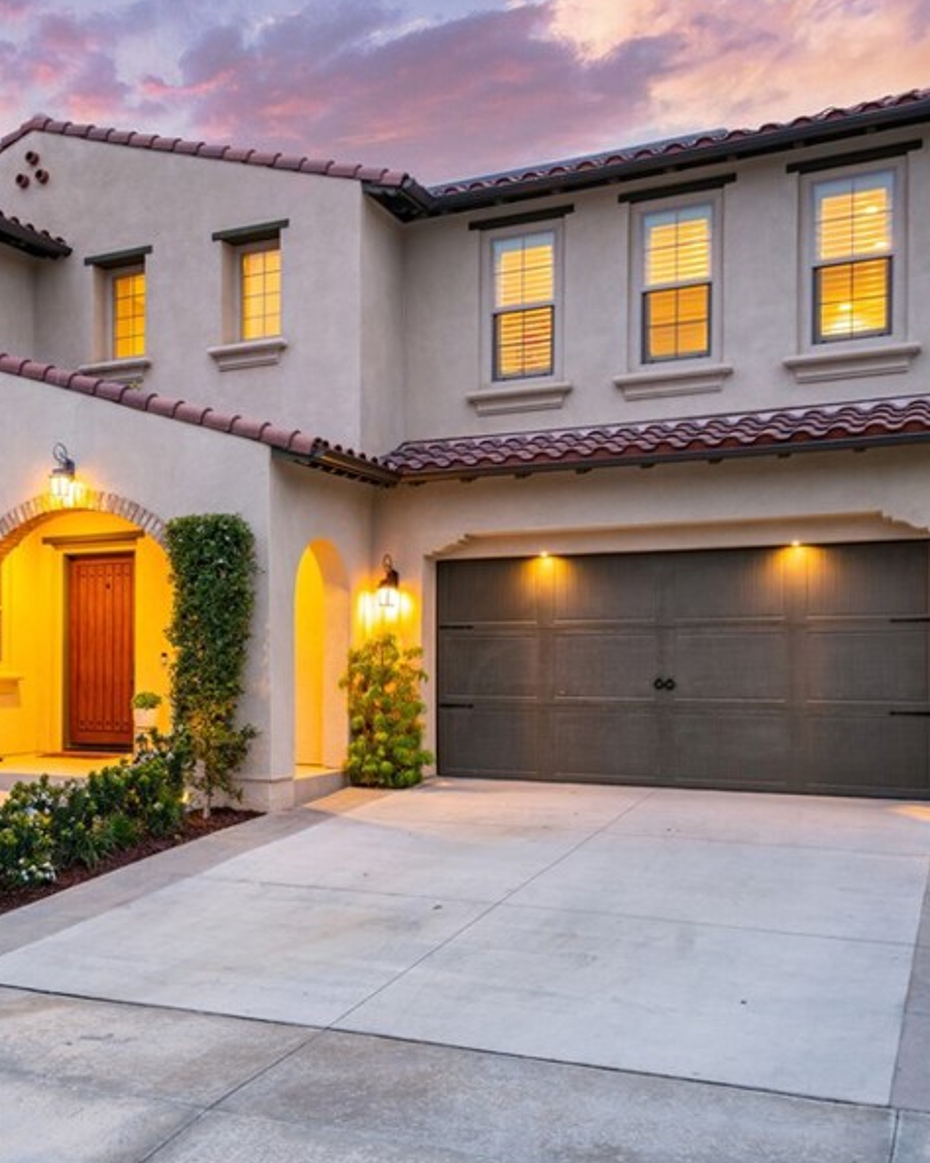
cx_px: 175
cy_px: 649
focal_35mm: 39
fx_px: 1341
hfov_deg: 36.8
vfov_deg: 46.7
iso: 500
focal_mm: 24
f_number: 8
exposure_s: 1/1.43
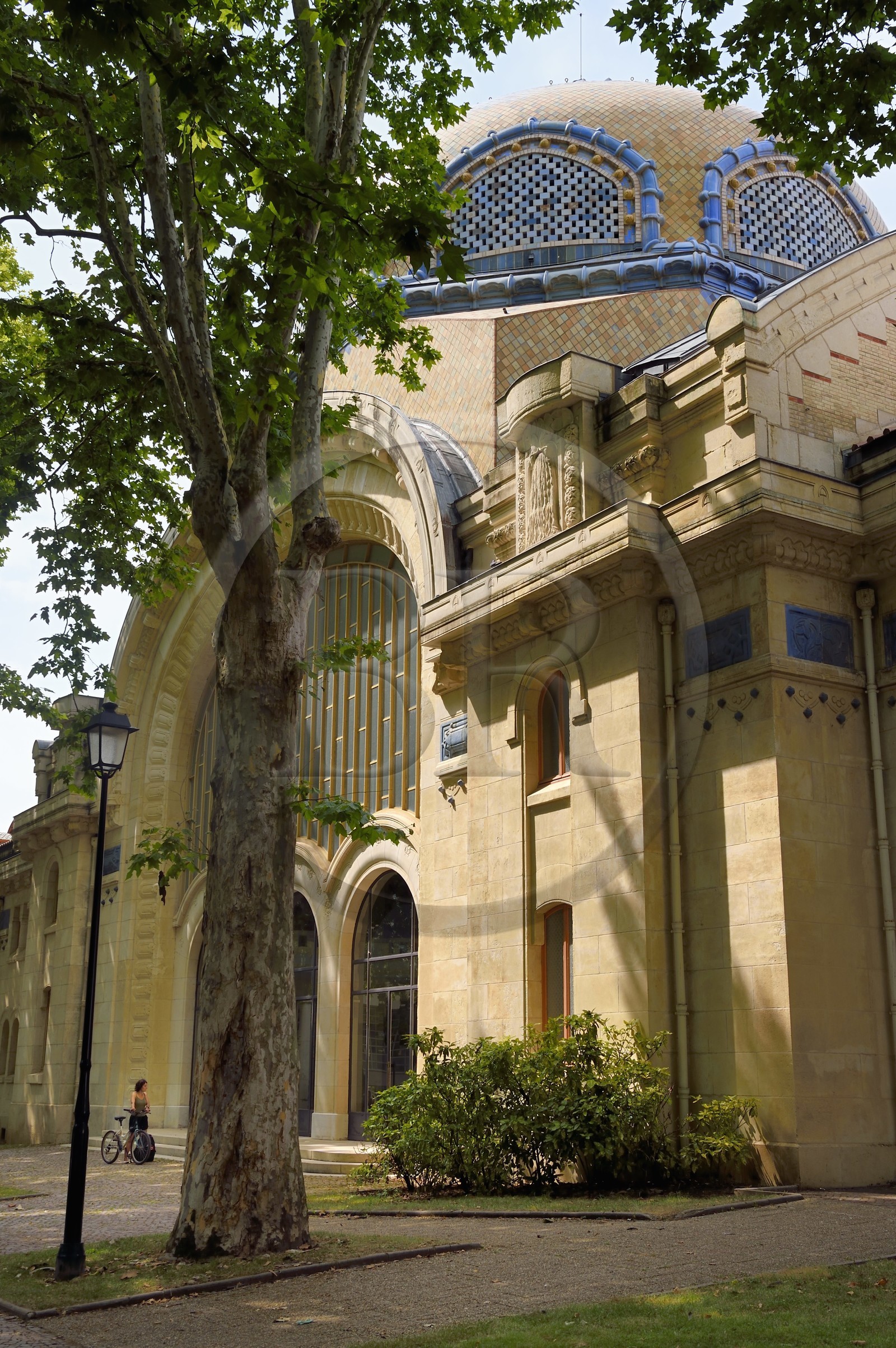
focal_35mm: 40
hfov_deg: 33.4
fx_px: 1495
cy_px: 674
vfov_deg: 48.5
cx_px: 448
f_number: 11
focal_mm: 40
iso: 200
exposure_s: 1/200
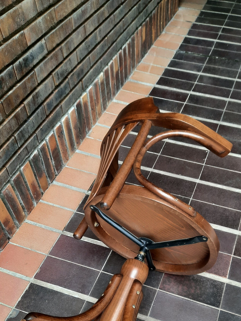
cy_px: 231
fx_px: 334
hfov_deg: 39.5
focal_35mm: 36
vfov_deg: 49.8
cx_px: 145
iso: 64
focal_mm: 4.6
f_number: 2
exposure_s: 1/100
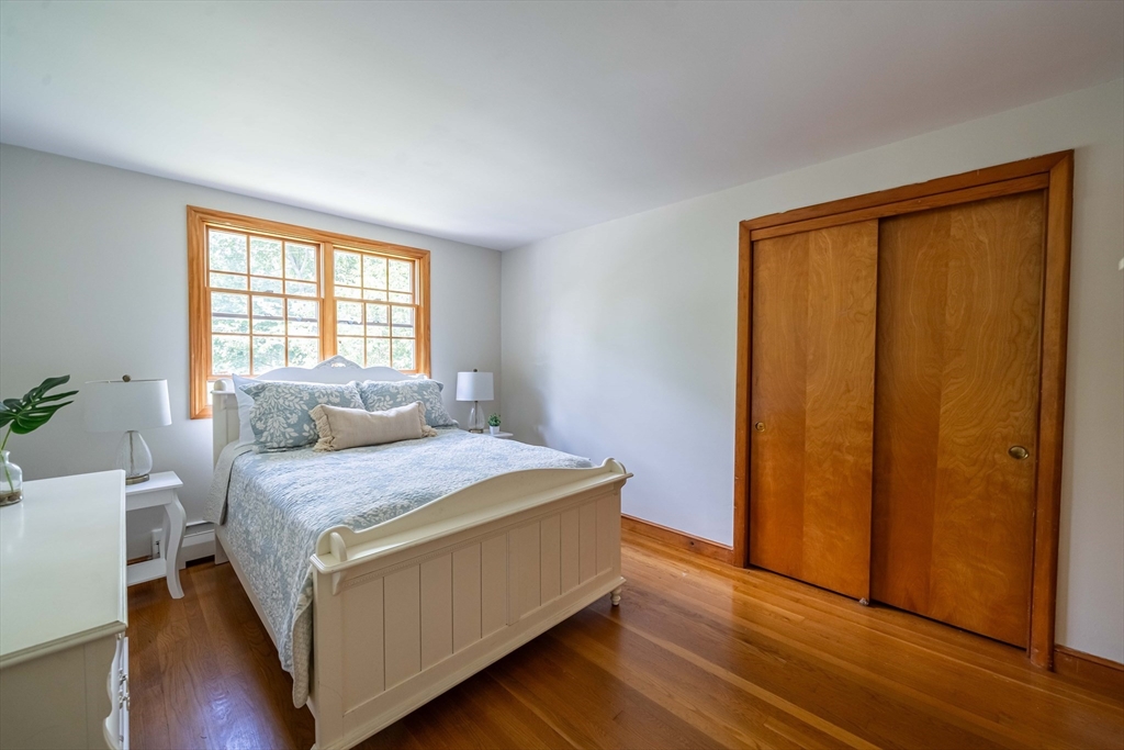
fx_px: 406
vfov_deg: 85.4
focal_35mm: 13
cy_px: 375
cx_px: 562
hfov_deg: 108.3
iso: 800
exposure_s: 1/125
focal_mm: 13
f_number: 7.1
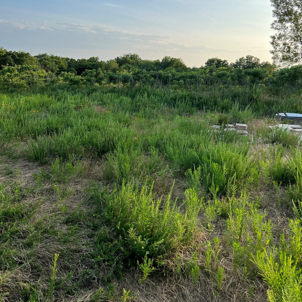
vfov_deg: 52.3
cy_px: 129
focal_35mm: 31
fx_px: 306
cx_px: 149
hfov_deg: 52.5
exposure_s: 1/1751
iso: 50
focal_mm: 5.7
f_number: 1.5
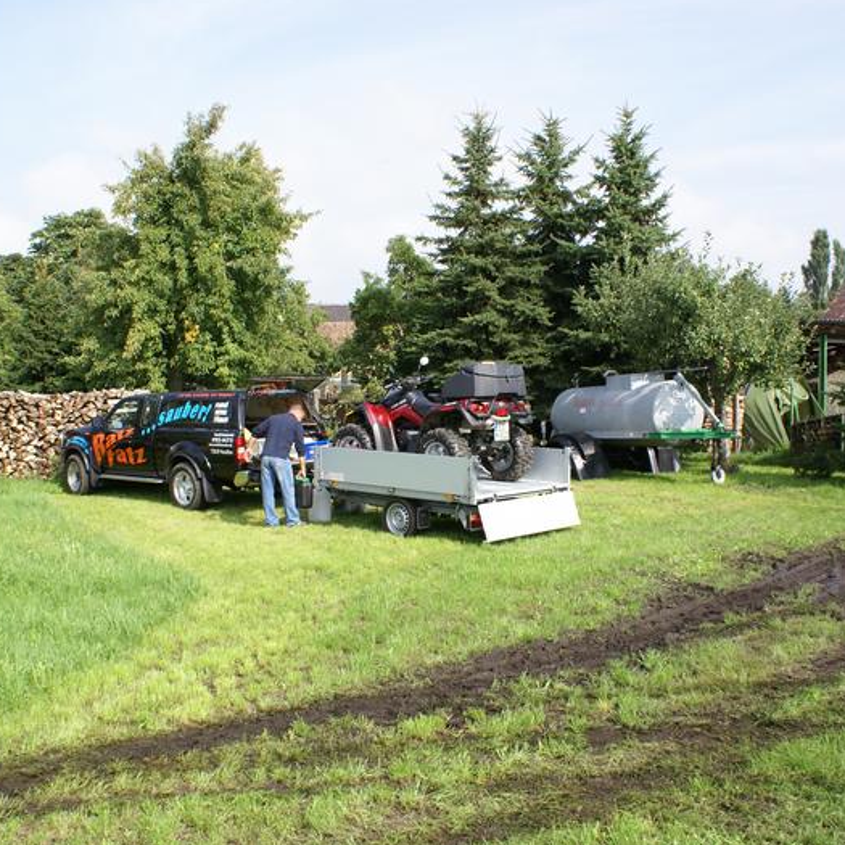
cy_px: 422
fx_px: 967
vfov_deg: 47.2
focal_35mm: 35
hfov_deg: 47.2
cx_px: 441
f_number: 10
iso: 100
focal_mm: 18
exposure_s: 1/125
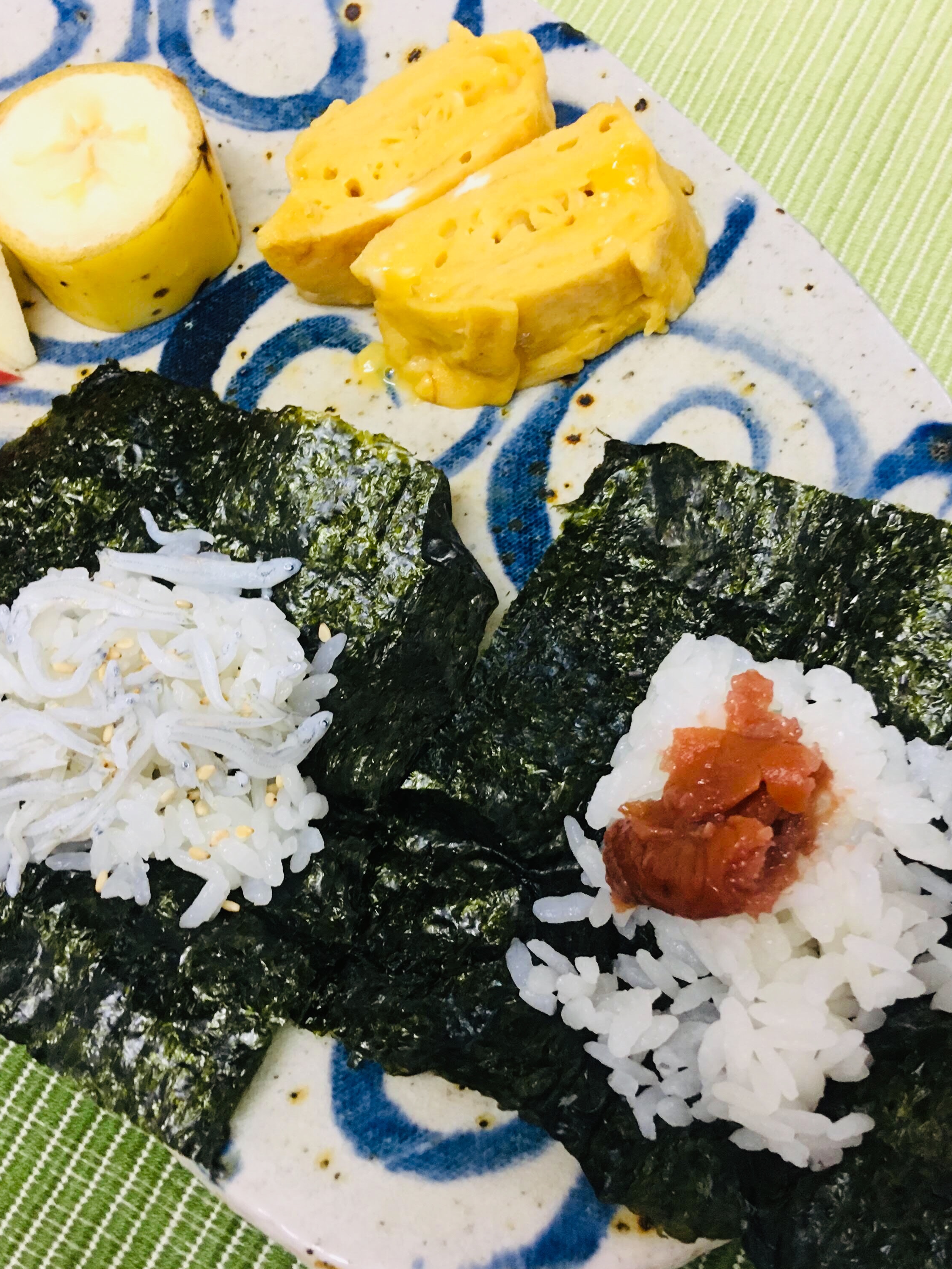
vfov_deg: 47.9
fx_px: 1430
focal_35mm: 39
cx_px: 429
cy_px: 638
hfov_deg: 36.8
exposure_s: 1/30
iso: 125
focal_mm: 4.15
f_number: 2.2
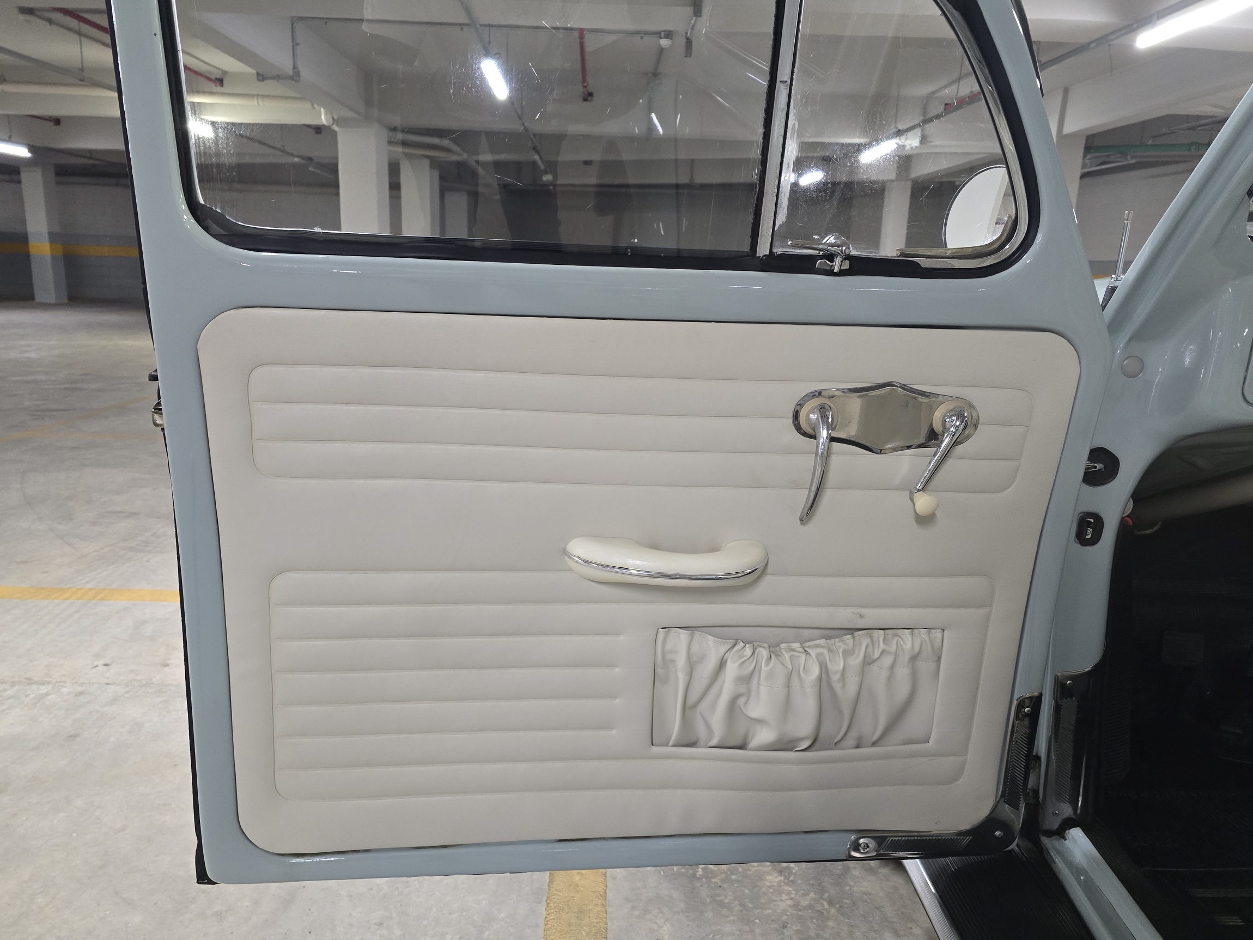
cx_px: 612
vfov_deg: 56.8
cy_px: 472
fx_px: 869
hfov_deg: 71.6
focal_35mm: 24
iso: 800
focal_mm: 6.3
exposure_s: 1/60
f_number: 1.7
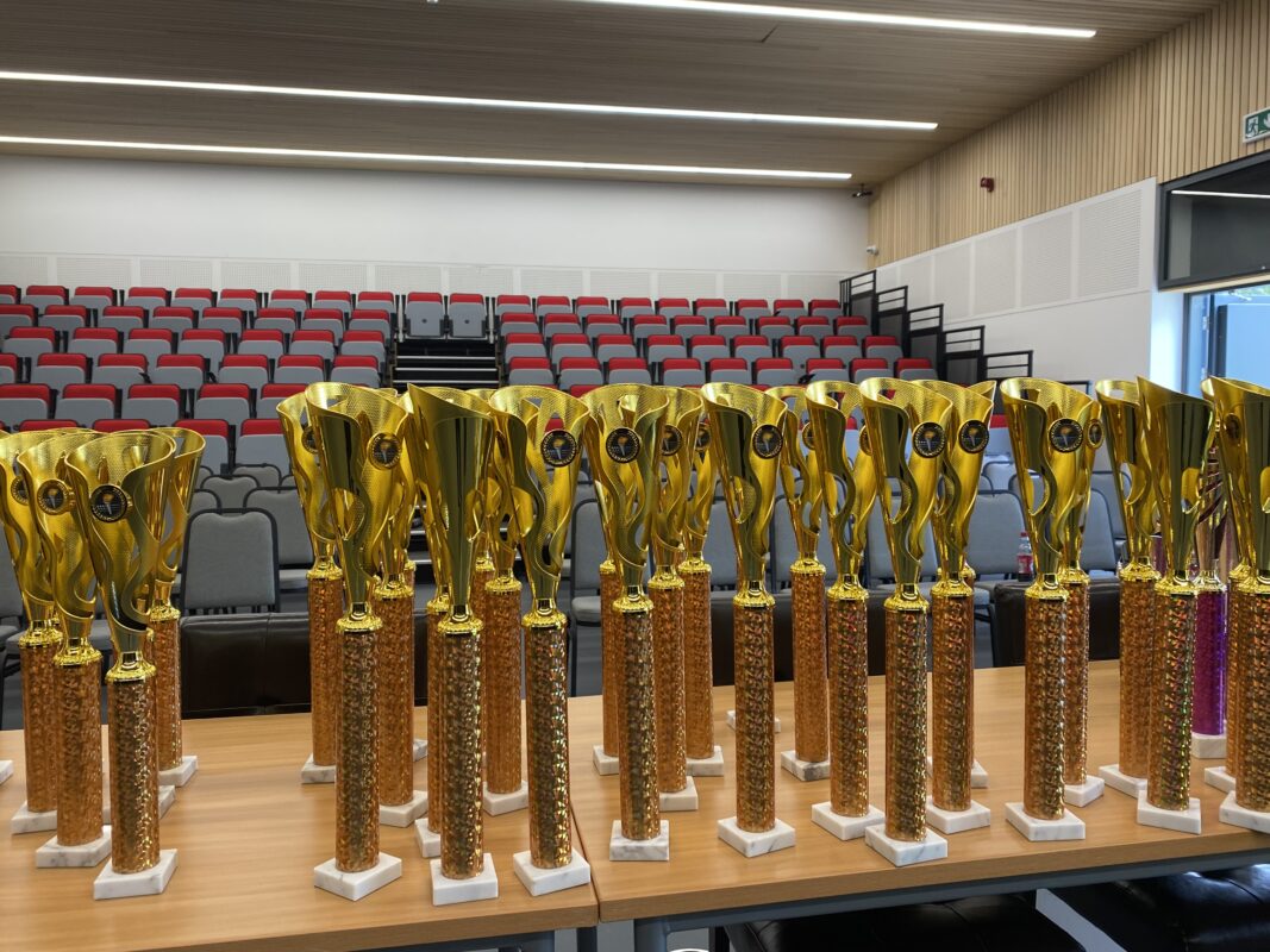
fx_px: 954
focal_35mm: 26
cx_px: 635
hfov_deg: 67.3
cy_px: 476
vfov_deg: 53.1
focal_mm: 4.25
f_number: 1.8
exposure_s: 1/100
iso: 100
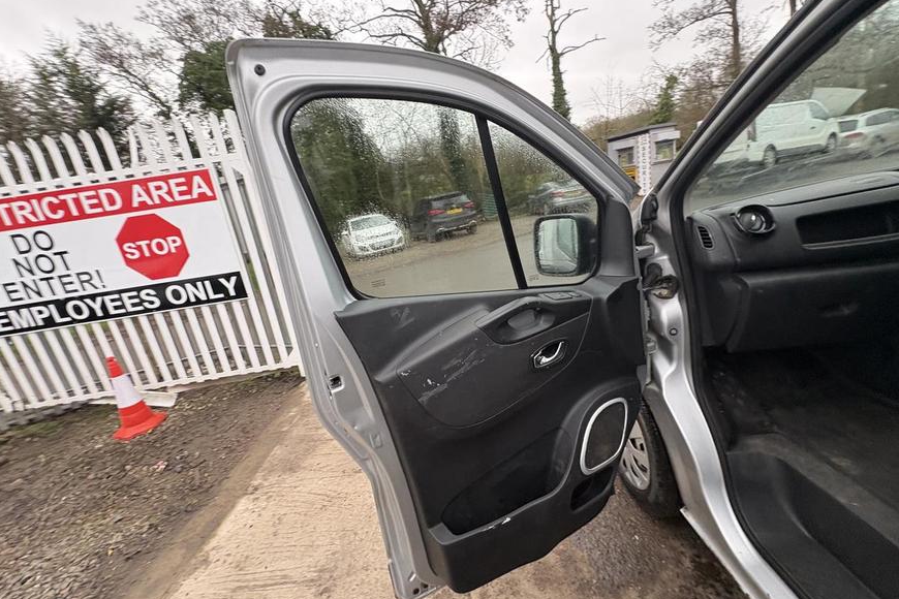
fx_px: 375
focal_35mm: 15
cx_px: 444
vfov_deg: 77.3
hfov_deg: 100.4
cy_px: 290
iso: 250
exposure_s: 1/91
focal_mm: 2.22
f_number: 2.2
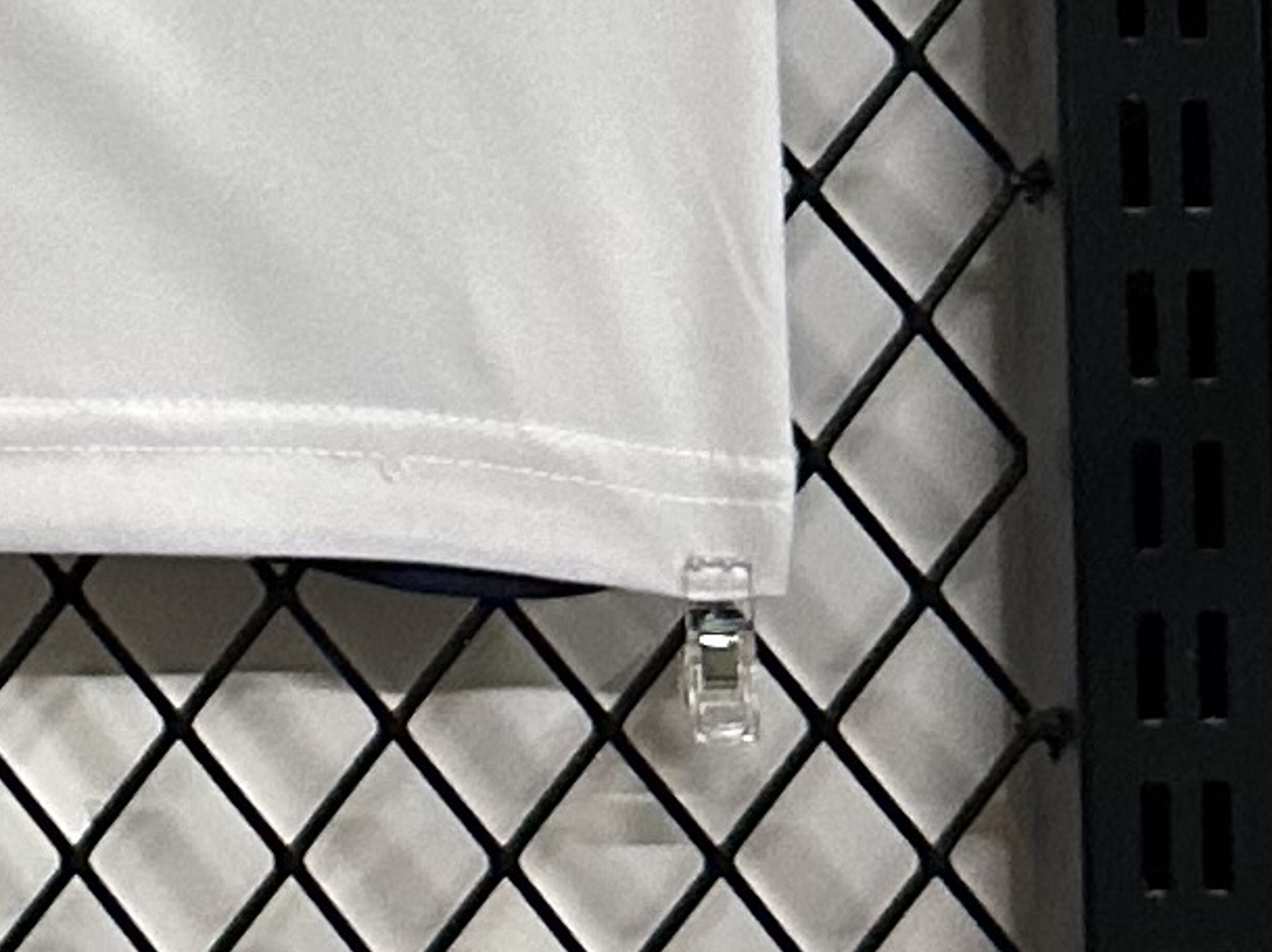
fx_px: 5839
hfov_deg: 11.8
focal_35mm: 159
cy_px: -1274
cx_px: -727
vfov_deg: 8.6
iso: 400
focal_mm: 6.86
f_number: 1.78
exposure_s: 1/50
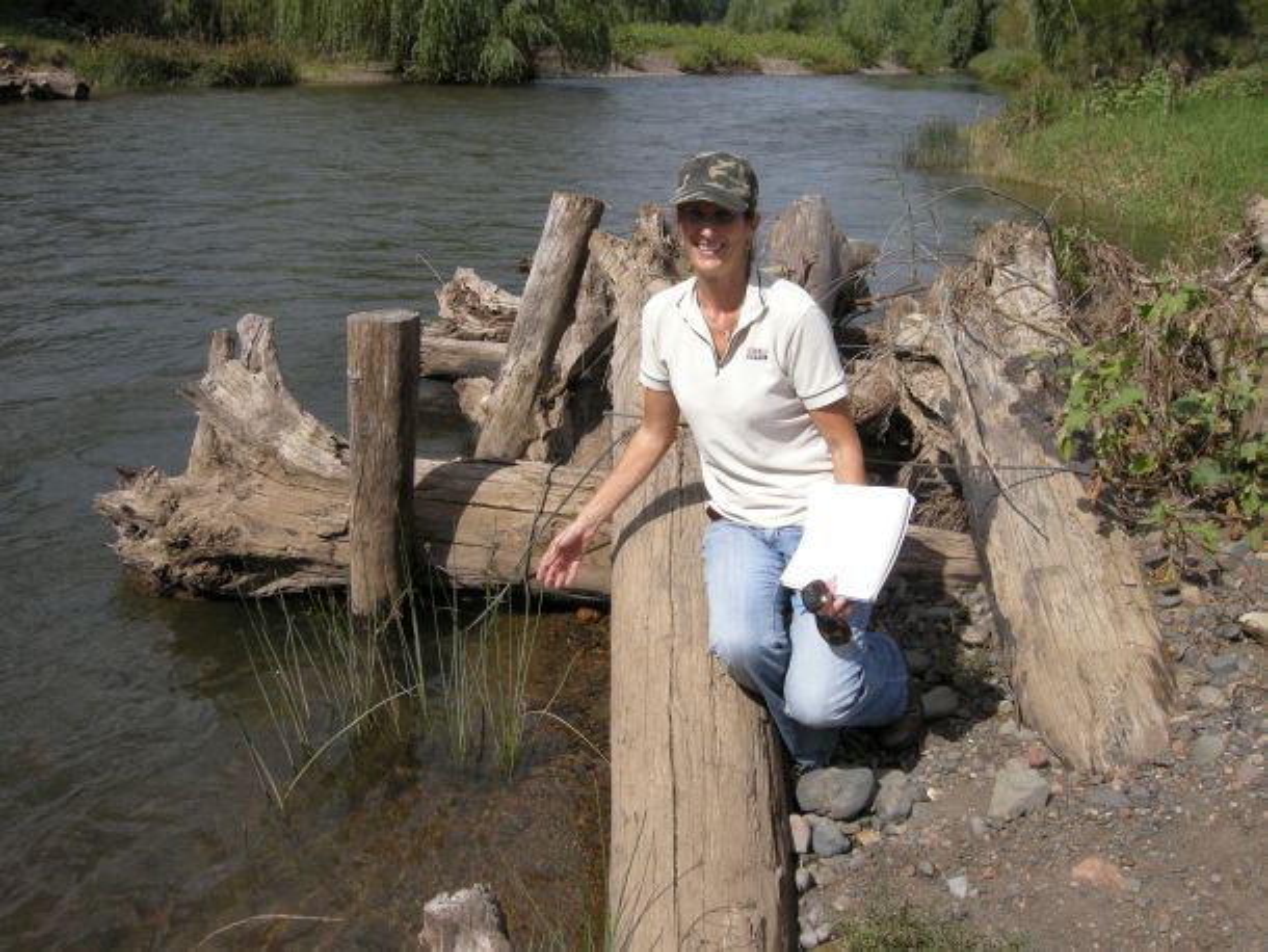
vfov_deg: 40.7
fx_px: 1283
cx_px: 634
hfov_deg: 52.6
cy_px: 476
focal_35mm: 35
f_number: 6.1
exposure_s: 1/319
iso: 64
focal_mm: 7.5
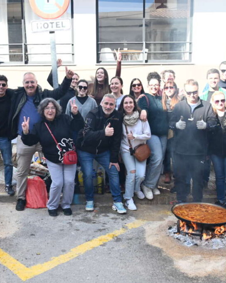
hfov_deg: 36.4
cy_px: 141
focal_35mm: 41
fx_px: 343
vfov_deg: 44.8
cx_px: 96
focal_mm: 29
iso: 500
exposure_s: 1/400
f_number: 5.6
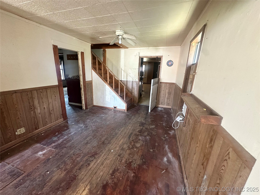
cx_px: 130
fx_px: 105
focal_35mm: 14
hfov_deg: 102.1
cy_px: 98
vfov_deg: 85.7
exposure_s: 1/60
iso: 800
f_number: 2.2
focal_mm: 2.22
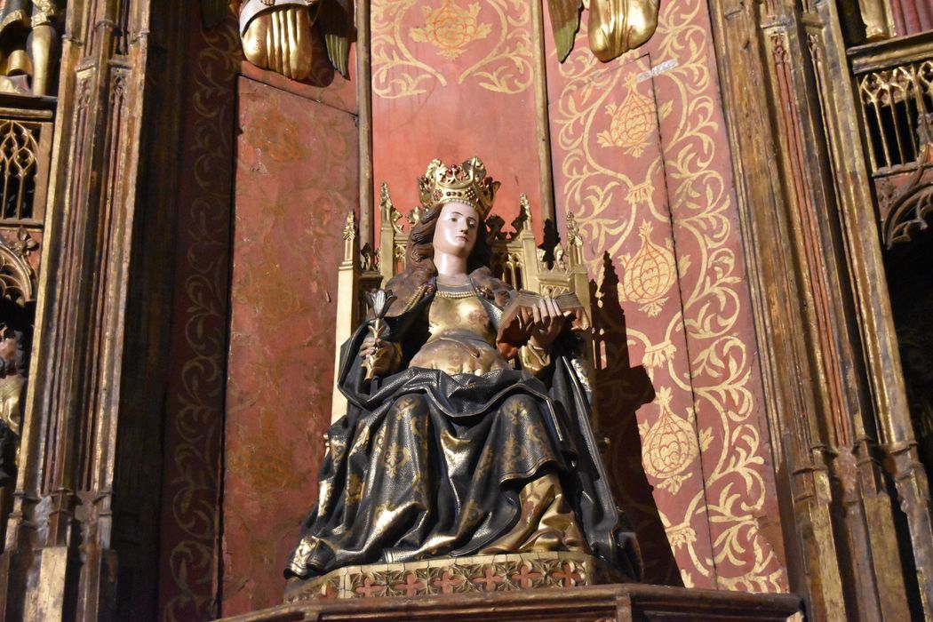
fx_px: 1788
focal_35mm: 69
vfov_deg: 19.7
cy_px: 311
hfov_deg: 29.2
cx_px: 466
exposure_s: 1/60
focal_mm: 46
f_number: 5.3
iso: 9000
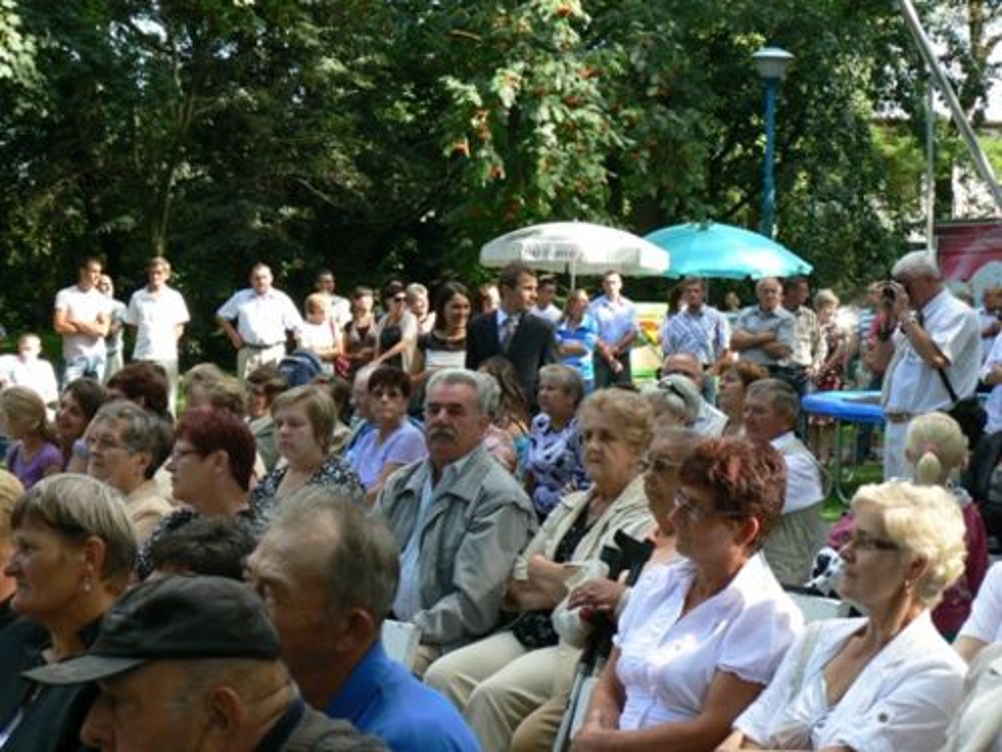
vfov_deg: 18.4
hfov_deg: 24.4
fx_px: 2316
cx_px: 501
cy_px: 376
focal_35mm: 80
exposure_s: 1/100
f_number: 4
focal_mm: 13.4
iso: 80
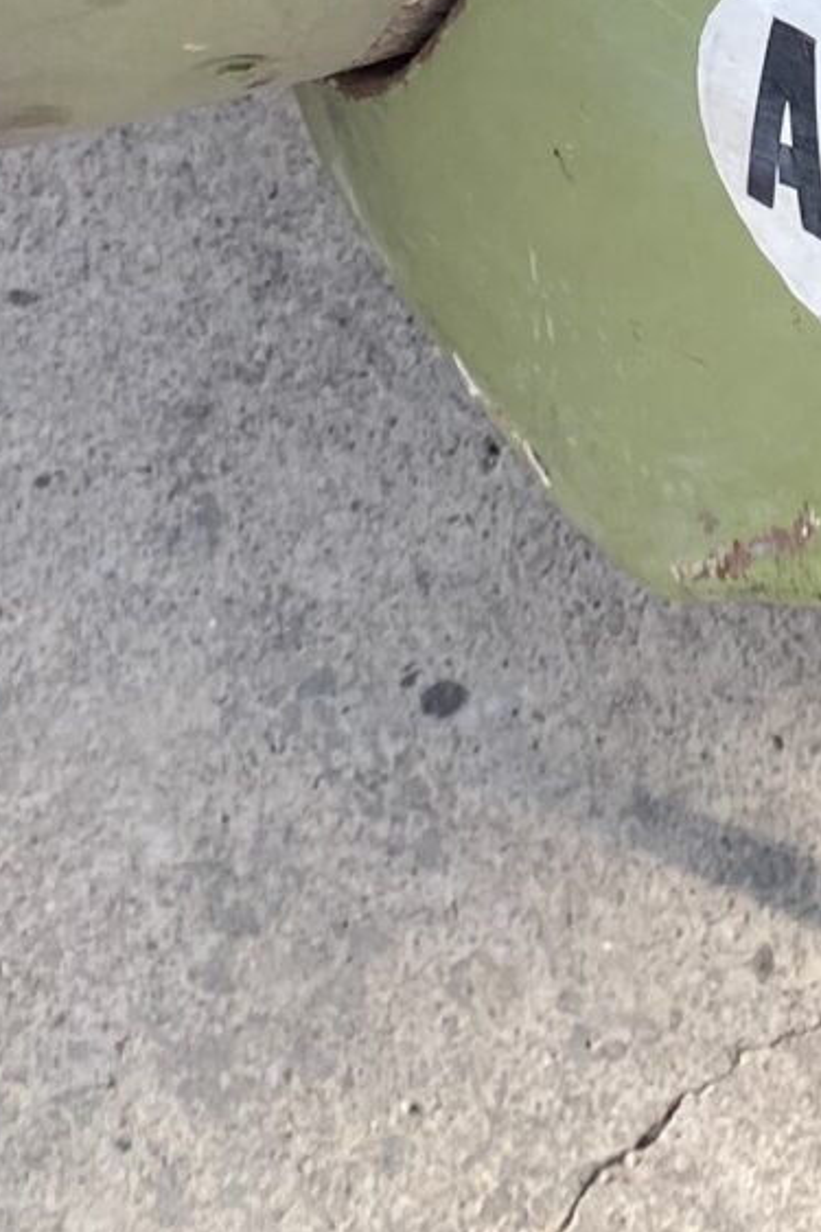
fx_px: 4210
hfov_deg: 11.0
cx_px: 860
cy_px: -1138
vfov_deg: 14.3
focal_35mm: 123
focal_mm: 4.25
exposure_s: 1/539
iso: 32
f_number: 1.8
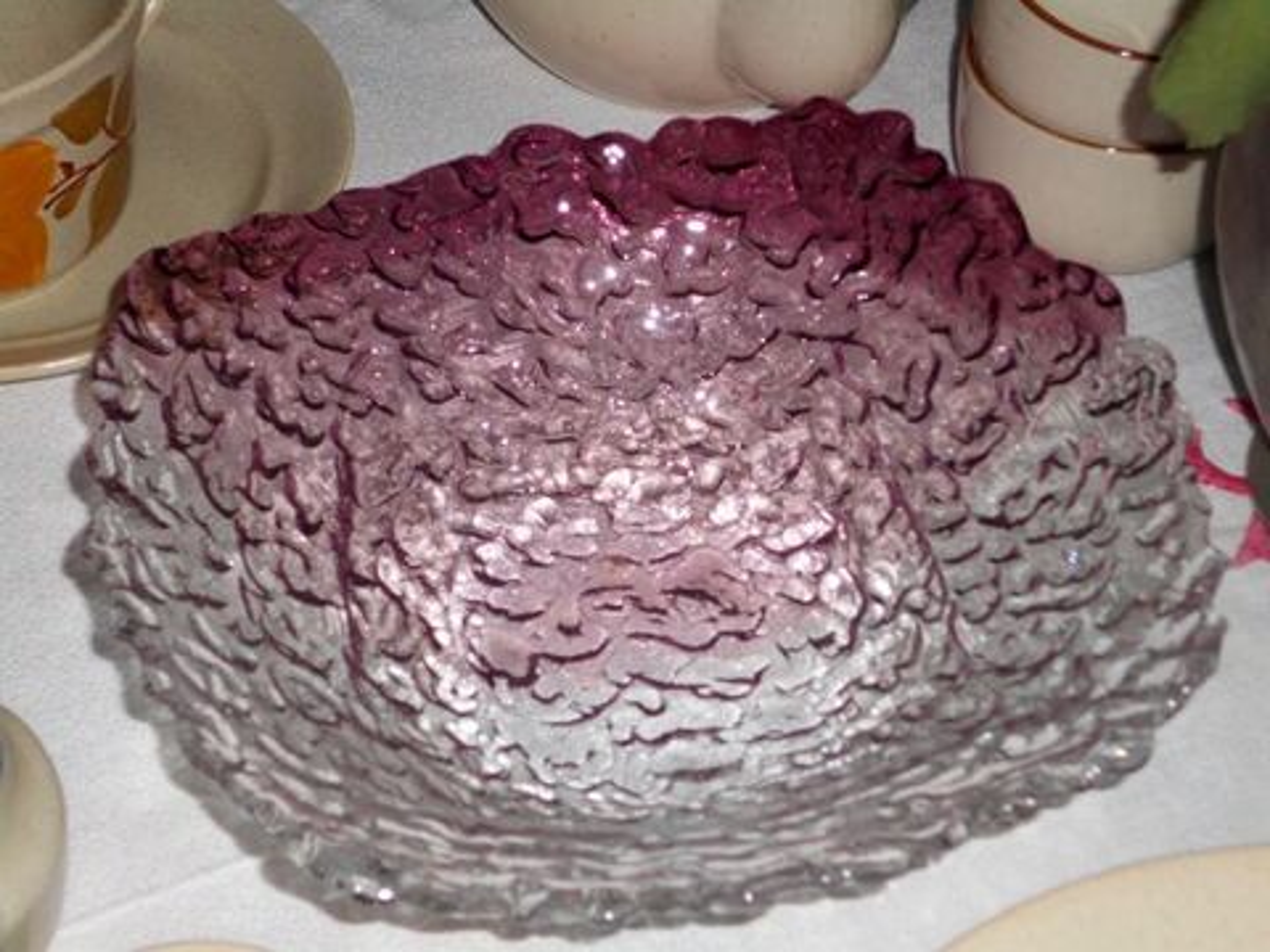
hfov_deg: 25.7
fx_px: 2788
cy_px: 476
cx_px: 635
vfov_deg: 19.4
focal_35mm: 76
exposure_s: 1/60
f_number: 5.8
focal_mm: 13.5
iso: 80
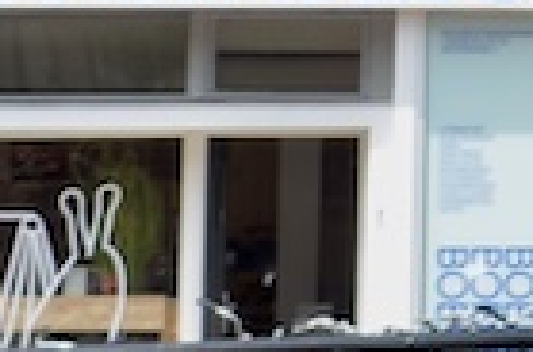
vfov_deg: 2.9
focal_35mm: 465
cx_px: 1093
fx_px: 6869
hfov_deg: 4.4
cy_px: -731
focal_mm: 48
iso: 100
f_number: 6.3
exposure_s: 1/250
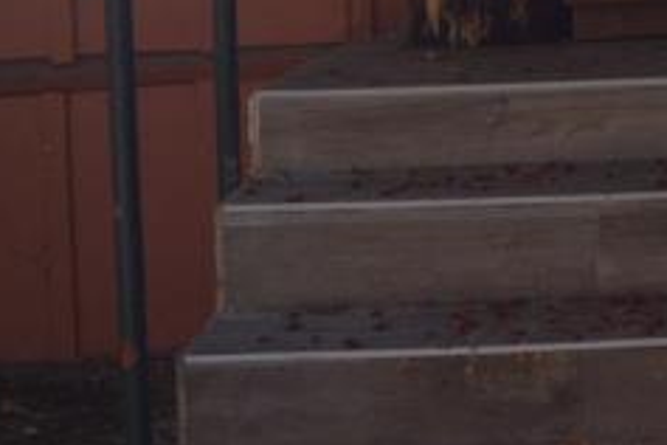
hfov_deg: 11.7
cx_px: 864
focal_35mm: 171
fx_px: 3168
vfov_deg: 7.8
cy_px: -375
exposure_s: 1/125
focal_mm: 18
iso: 200
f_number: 5.6
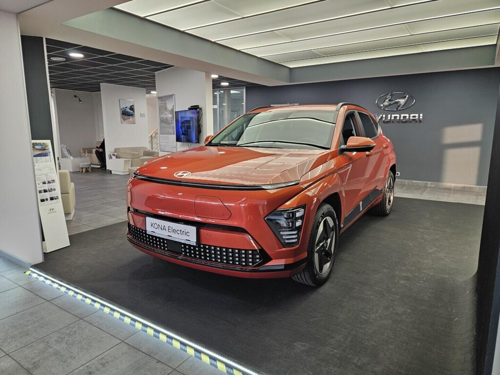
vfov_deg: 58.9
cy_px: 188
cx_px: 250
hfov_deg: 73.9
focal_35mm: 23
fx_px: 332
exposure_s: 1/52
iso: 80
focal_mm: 5.4
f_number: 1.8
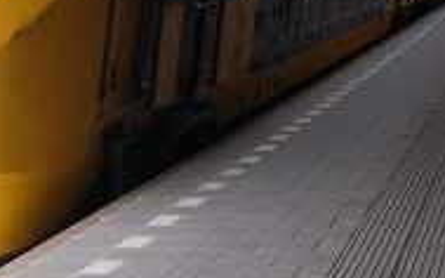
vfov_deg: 11.9
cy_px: 2
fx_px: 1322
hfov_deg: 18.9
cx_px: 85
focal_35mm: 109
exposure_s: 1/129
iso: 100
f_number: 2.8
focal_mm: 5.8
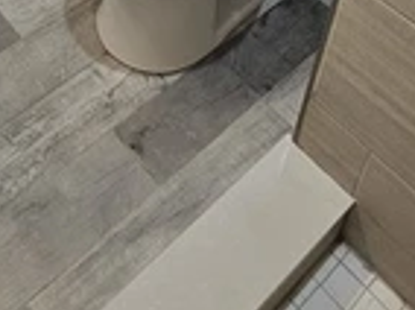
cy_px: -202
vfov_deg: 20.8
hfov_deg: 34.8
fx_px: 658
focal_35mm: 55
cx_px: 161
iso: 250
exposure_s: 1/60
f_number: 2.2
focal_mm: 2.2
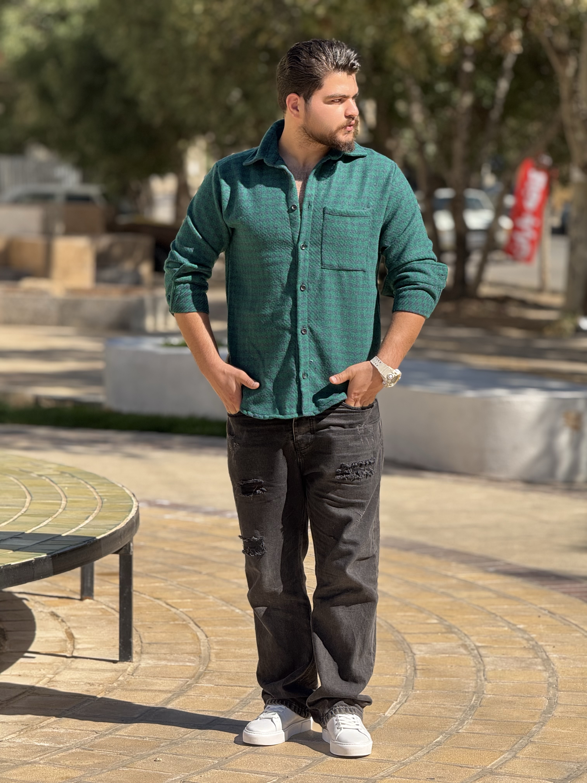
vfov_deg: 16.4
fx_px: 2713
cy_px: 392
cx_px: 294
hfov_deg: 12.3
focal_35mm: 120
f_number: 2.8
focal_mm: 15.66
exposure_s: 1/759
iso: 50
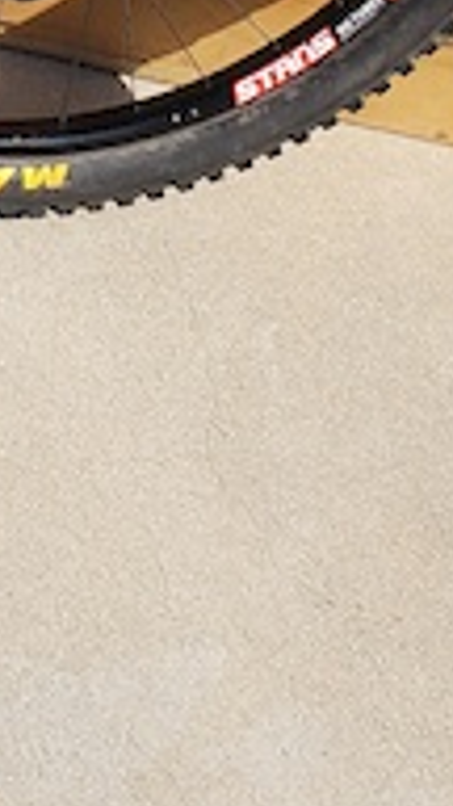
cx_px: -801
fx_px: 2520
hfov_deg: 8.8
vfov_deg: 16.7
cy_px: -369
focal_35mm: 118
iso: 50
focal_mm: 4.3
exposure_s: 1/1148
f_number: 2.4
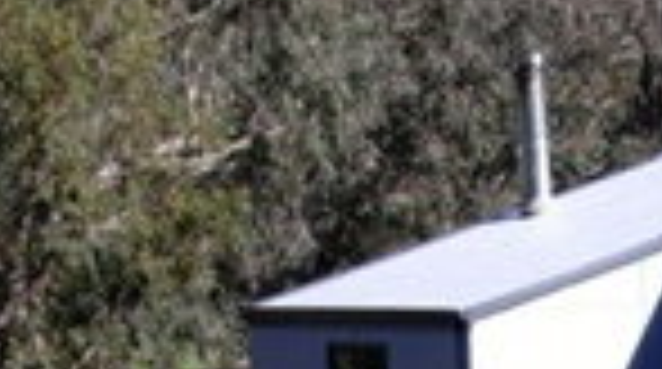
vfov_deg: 5.0
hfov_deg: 9.0
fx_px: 4187
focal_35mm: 239
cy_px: 630
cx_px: 612
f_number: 7.2
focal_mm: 10.2
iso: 70
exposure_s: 1/157
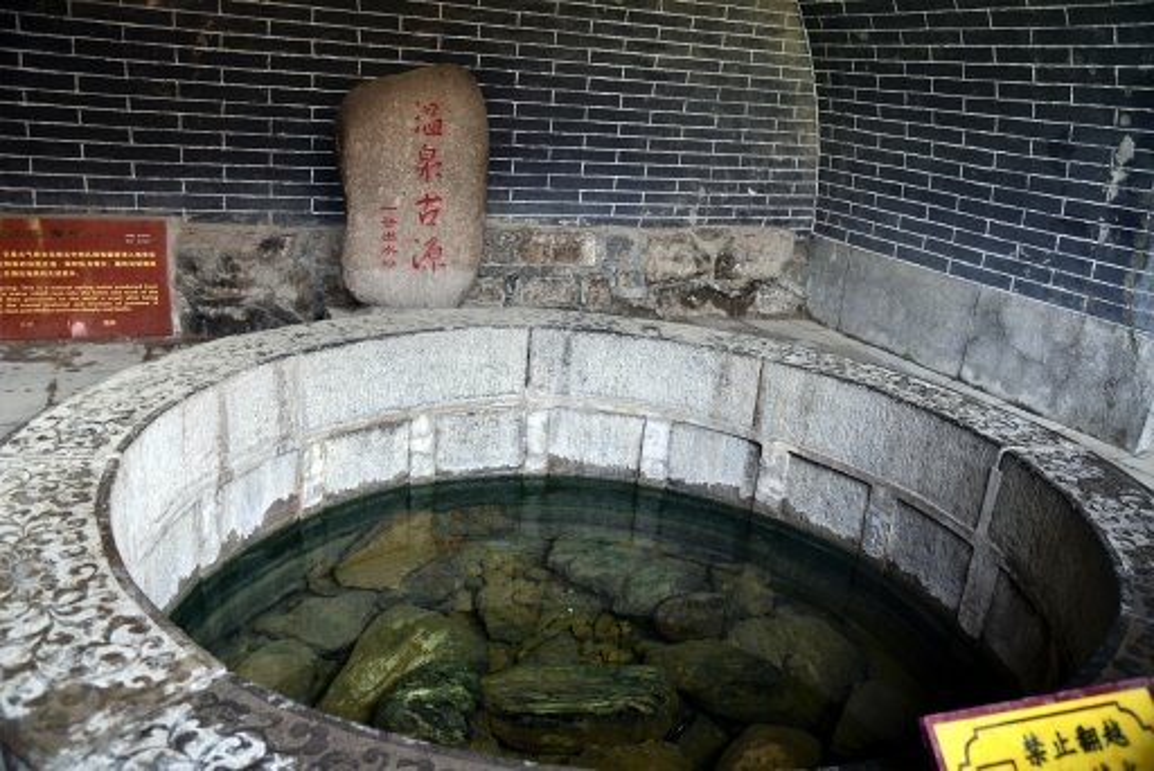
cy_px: 386
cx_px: 577
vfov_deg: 43.7
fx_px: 962
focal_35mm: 30
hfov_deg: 61.9
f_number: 4
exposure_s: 1/20
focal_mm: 30
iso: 100
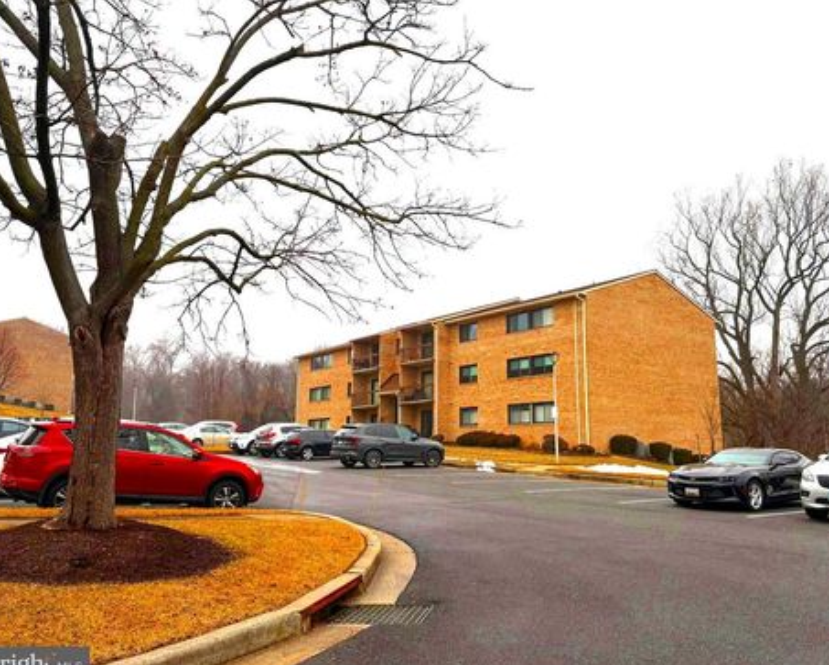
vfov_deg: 51.6
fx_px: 687
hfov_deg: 62.1
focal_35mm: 28
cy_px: 340
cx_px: 436
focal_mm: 5.96
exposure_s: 1/535
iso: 50
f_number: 1.6
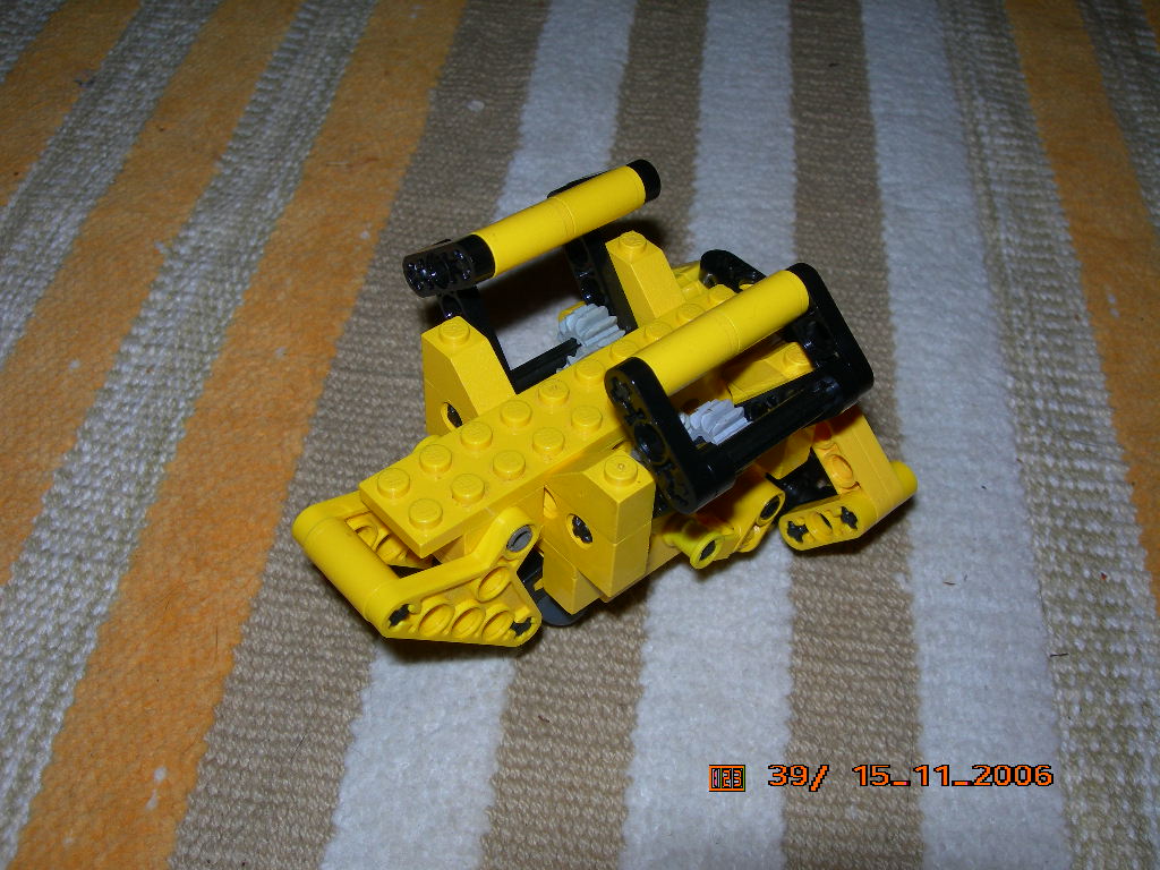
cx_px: 580
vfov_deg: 37.7
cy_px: 435
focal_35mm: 38
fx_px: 1273
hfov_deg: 49.0
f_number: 4.8
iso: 50
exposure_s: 1/60.1
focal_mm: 7.8
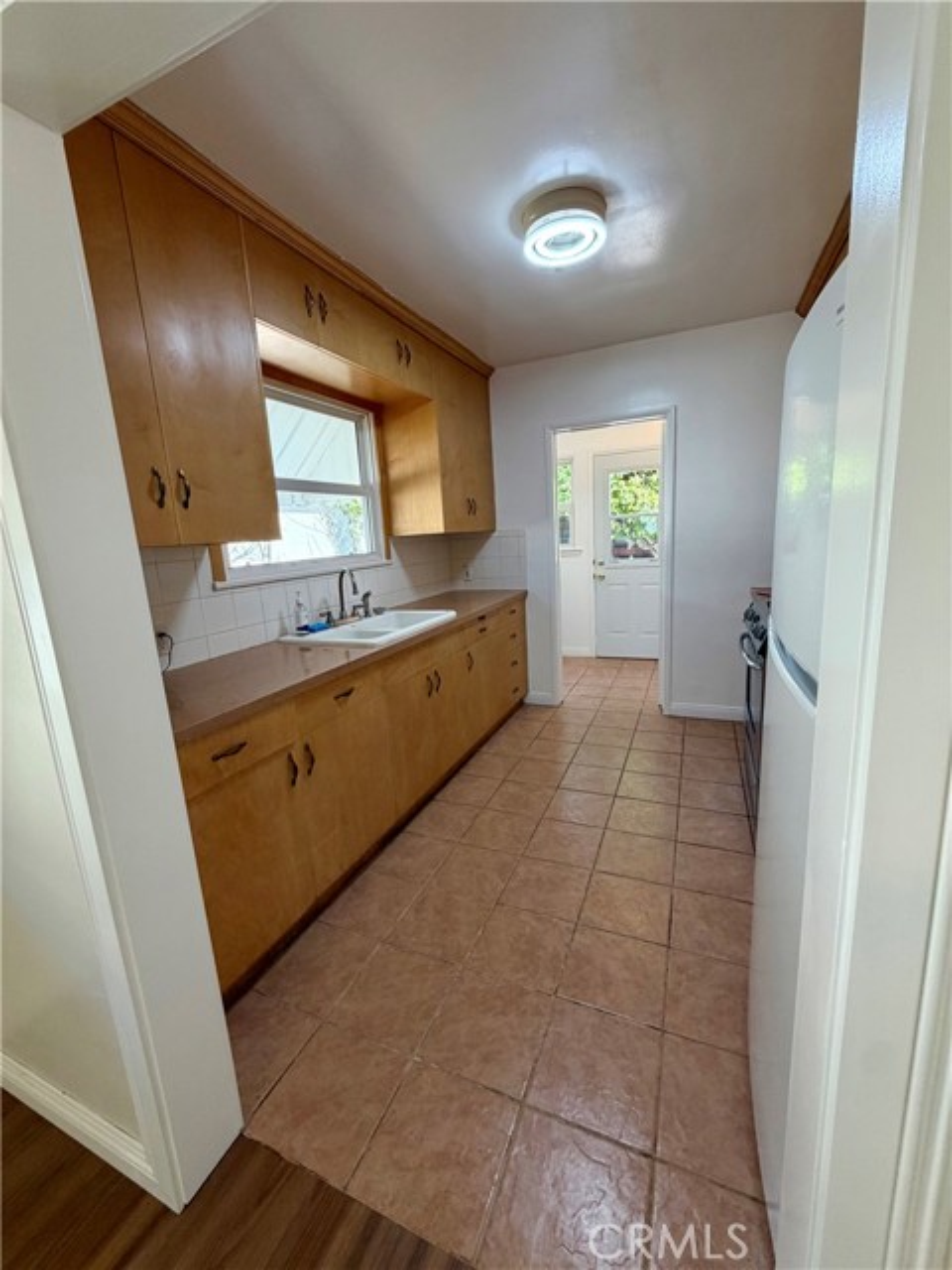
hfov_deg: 85.7
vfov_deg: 102.1
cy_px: 635
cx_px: 476
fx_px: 513
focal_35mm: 14
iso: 160
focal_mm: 2.22
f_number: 2.2
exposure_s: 1/120
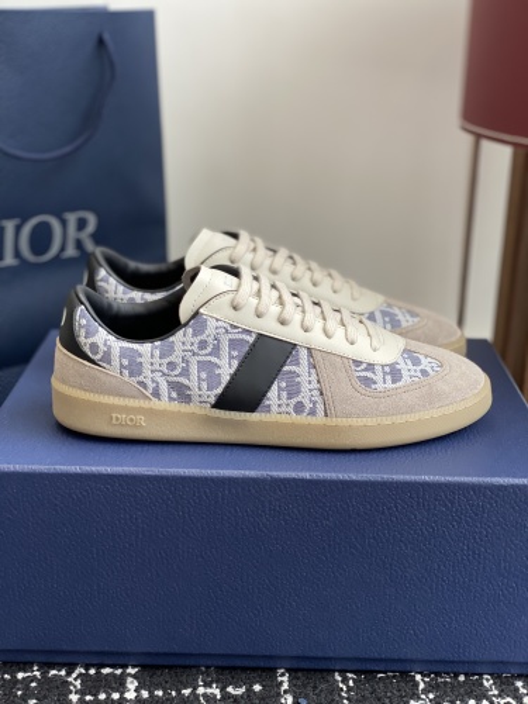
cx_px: 264
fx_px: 1058
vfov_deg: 36.8
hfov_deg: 28.0
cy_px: 352
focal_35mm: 52
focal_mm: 6
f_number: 2
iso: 25
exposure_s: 1/122
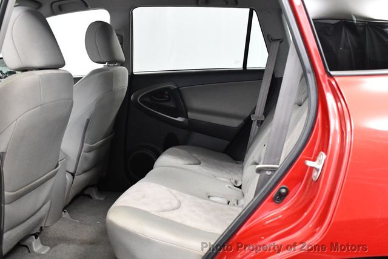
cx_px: 194
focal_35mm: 40
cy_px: 130
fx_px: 431
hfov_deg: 48.4
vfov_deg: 33.5
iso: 3200
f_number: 3.5
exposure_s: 1/80
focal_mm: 20
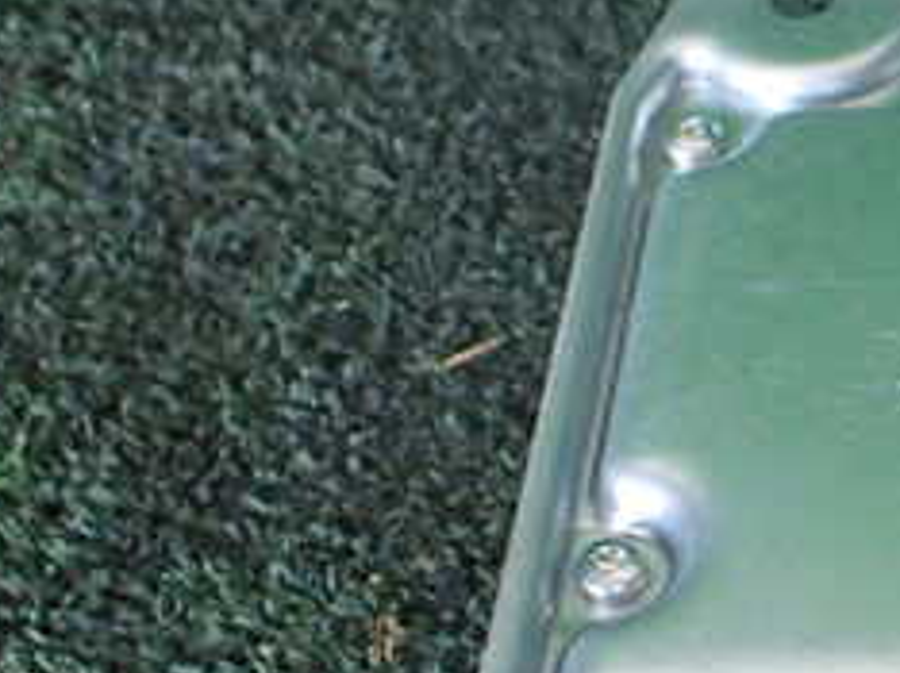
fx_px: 2000
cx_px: 1096
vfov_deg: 19.0
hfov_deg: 23.1
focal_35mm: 77
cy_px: 511
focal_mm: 5.4
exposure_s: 1/125
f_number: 2.3
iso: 500
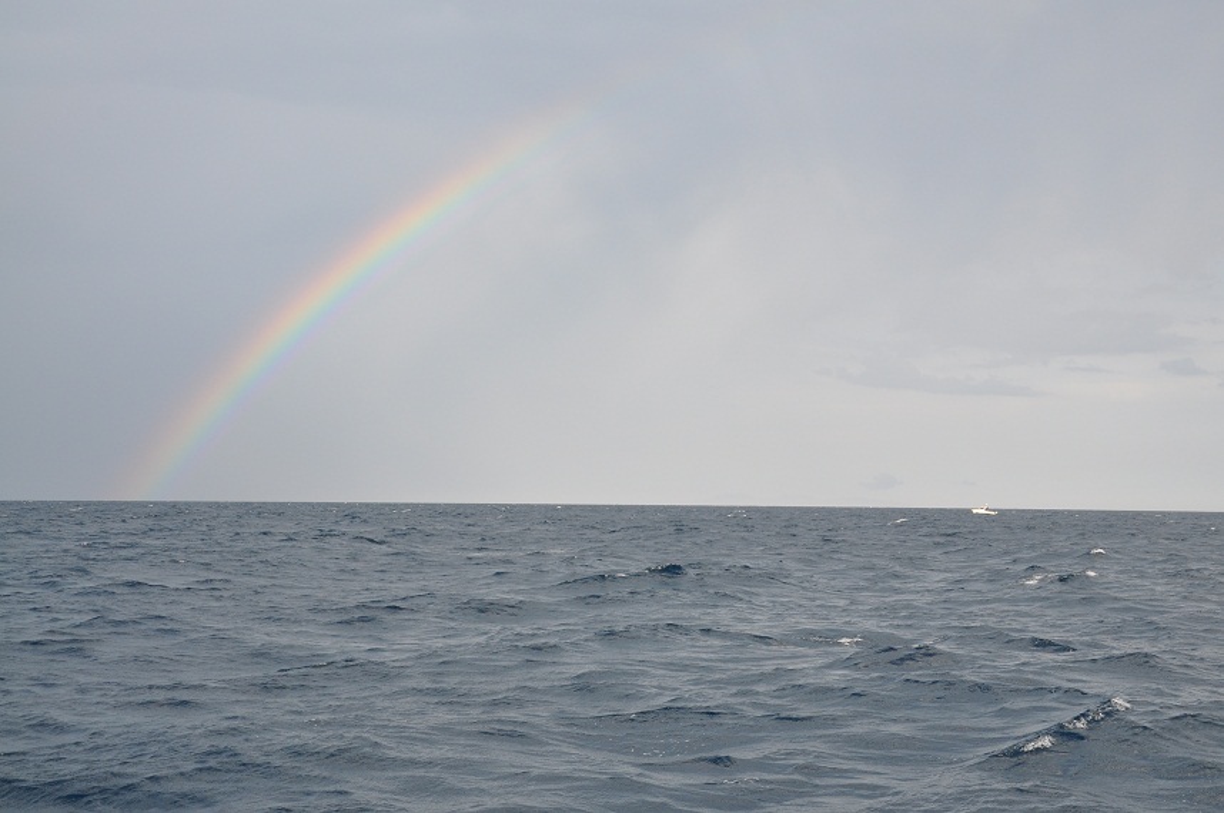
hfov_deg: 41.2
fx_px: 1630
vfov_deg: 28.0
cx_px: 612
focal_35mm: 48
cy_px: 406
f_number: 10
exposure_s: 1/400
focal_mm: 32
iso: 400
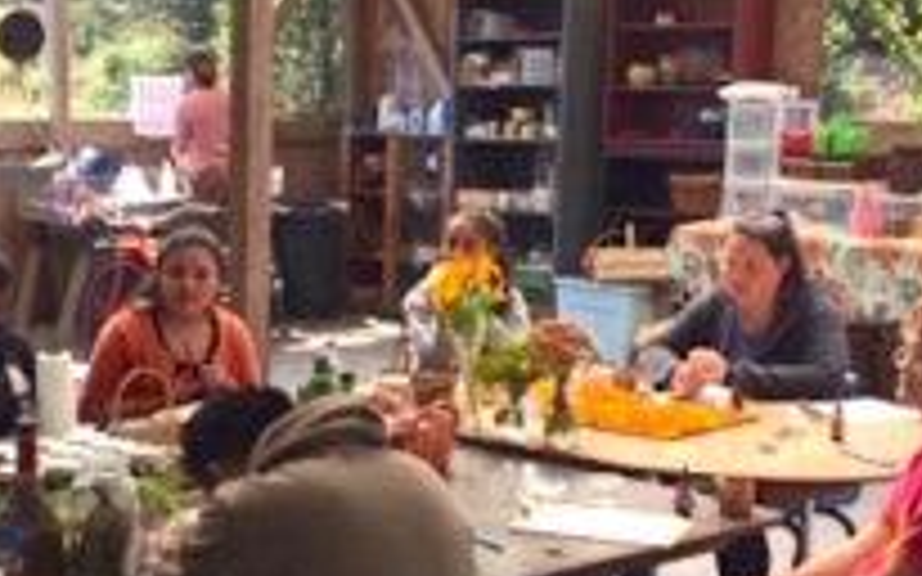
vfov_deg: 17.4
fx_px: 1884
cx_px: 283
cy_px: 290
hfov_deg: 27.3
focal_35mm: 75
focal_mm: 4.15
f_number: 2.2
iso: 32
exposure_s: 1/533
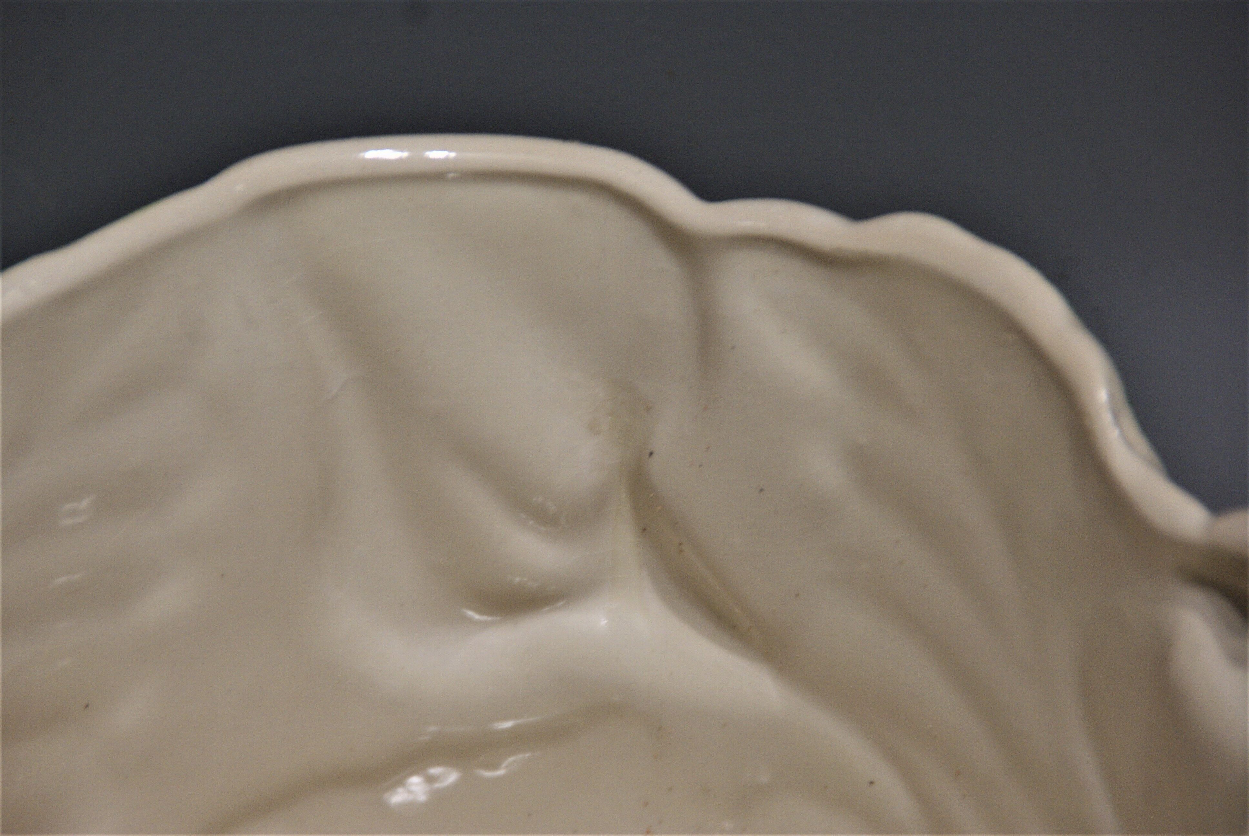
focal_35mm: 300
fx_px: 10421
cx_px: 624
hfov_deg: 6.9
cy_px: 418
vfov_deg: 4.6
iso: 400
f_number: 6.3
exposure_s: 1/8
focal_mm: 200
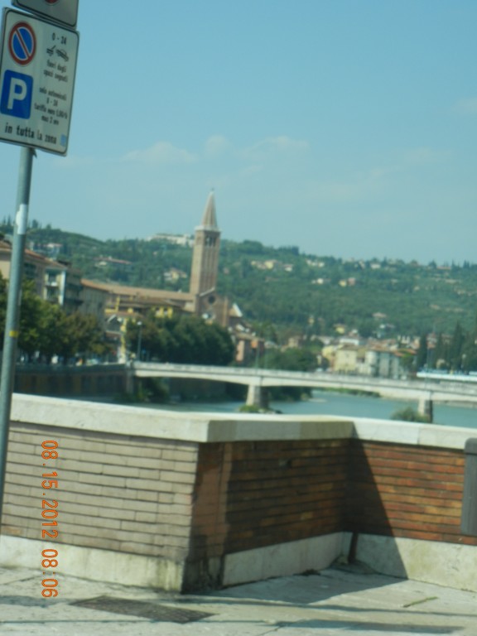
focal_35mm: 102
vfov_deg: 19.3
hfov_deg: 14.5
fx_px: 1874
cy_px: 318
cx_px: 238
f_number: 4.5
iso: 160
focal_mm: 18.3
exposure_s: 1/715
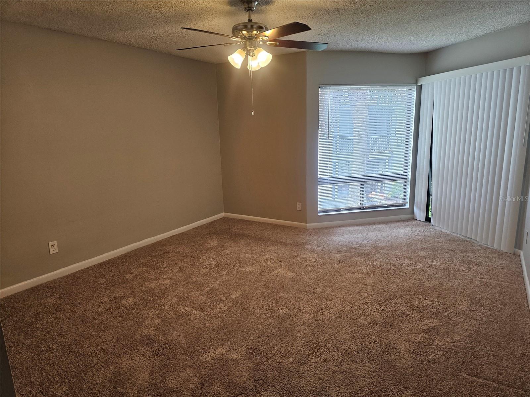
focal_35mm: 23
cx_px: 265
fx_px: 352
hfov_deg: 73.9
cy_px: 198
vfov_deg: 58.9
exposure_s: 1/120
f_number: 1.7
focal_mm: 6.3
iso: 160
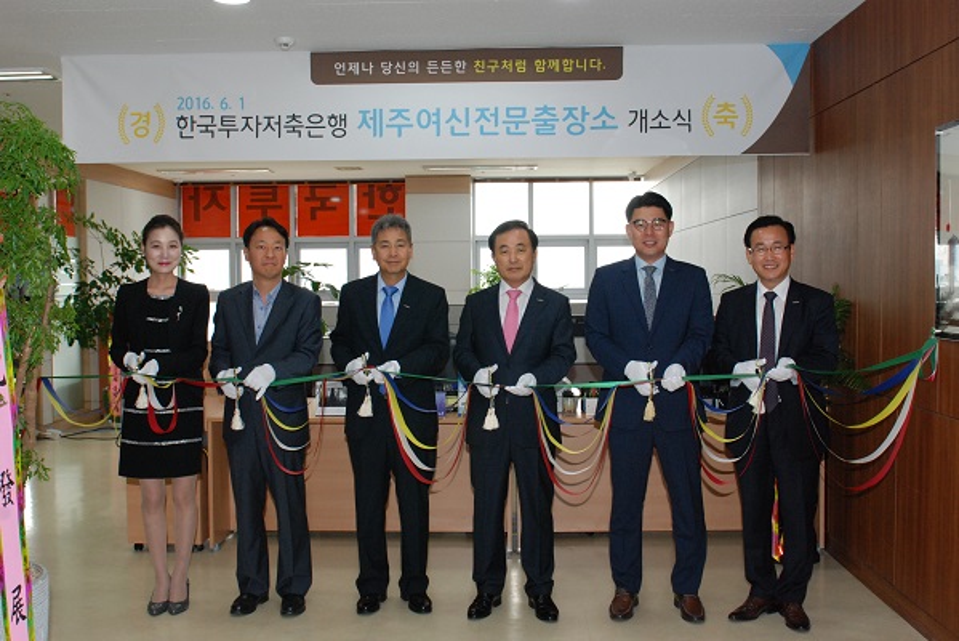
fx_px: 959
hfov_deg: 53.1
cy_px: 320
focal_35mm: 36
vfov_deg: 36.9
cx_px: 480
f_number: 7.1
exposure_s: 1/100
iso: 800
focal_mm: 24
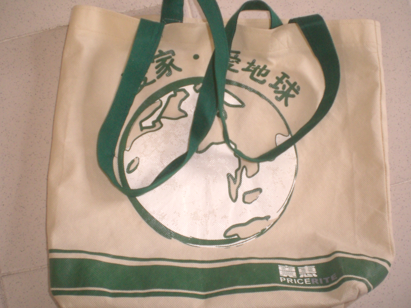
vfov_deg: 37.7
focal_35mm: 38
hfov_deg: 49.0
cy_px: 154
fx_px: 451
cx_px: 206
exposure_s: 1/80
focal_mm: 6.3
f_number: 3.1
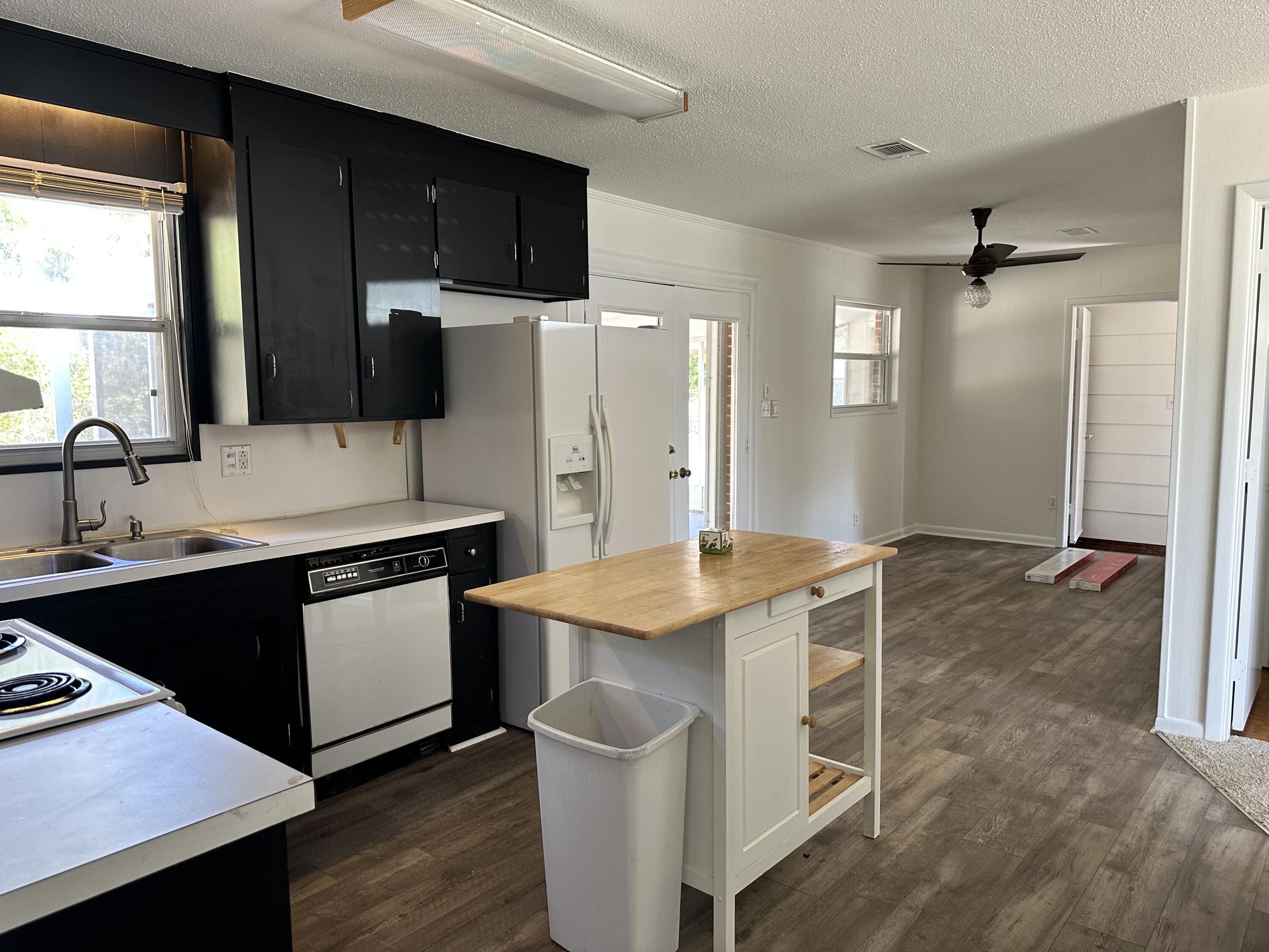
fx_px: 880
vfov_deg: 56.8
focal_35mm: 24
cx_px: 634
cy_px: 476
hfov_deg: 71.6
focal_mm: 6.86
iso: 160
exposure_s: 1/60
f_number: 1.78
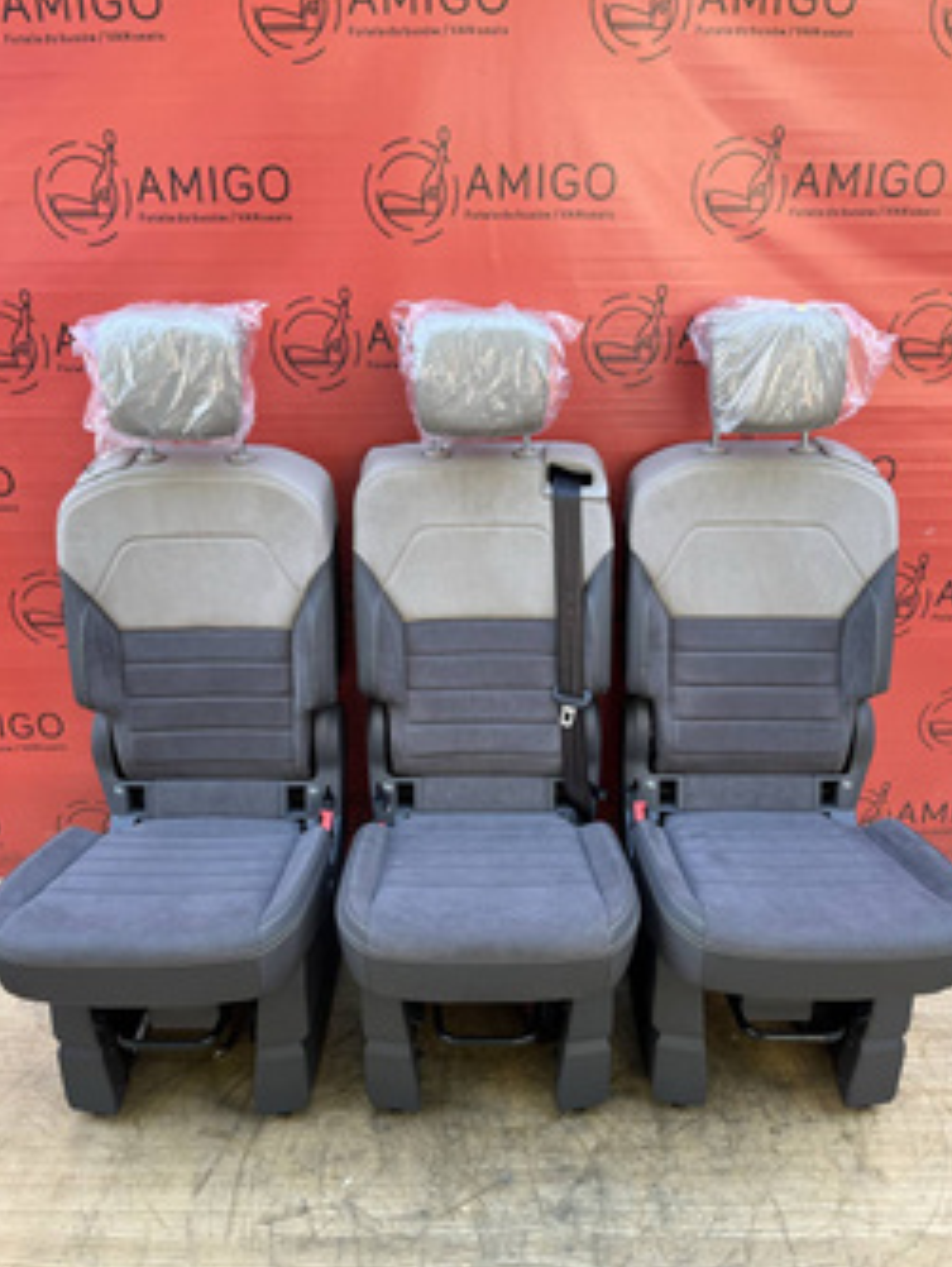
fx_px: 1025
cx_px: 478
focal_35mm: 28
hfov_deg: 49.8
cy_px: 668
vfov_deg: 63.4
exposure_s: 1/122
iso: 50
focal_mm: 5.1
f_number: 1.6
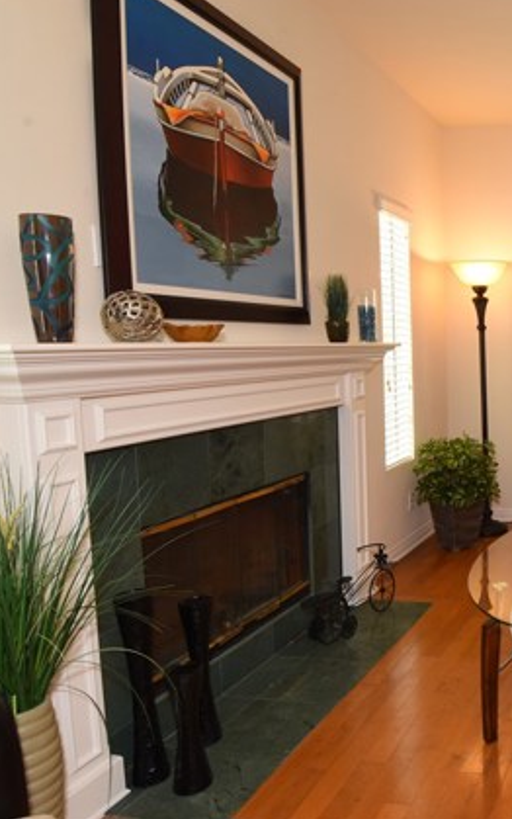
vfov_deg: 66.5
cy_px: 404
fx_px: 625
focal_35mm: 28
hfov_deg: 36.5
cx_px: 584
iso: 400
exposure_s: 1/10
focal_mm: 12
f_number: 13
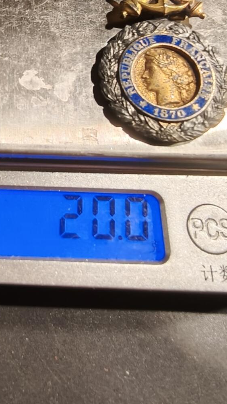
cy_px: 184
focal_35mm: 45
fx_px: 481
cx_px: 86
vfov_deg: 45.4
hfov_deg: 26.5
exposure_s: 1/57.7
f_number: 2
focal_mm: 2.32
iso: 160
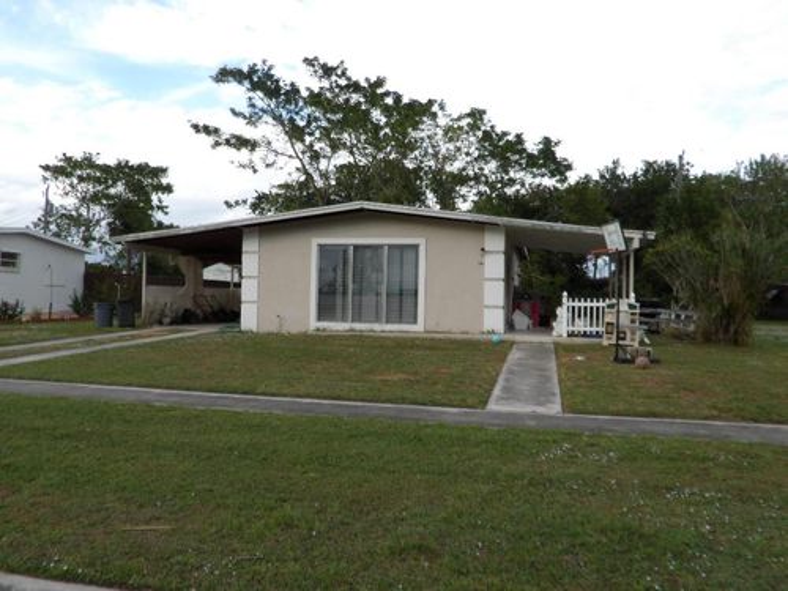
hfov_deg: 63.4
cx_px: 394
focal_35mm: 28
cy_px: 296
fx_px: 637
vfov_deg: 49.7
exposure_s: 1/232
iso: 100
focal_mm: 5.1
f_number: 4.3
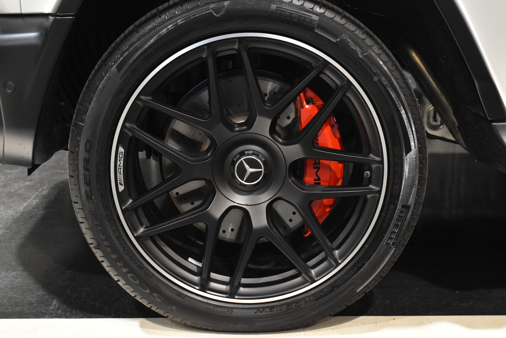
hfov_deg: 38.9
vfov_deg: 26.5
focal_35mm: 51
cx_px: 253
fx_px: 717
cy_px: 169
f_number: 5
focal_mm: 34
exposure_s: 1/50
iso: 2800
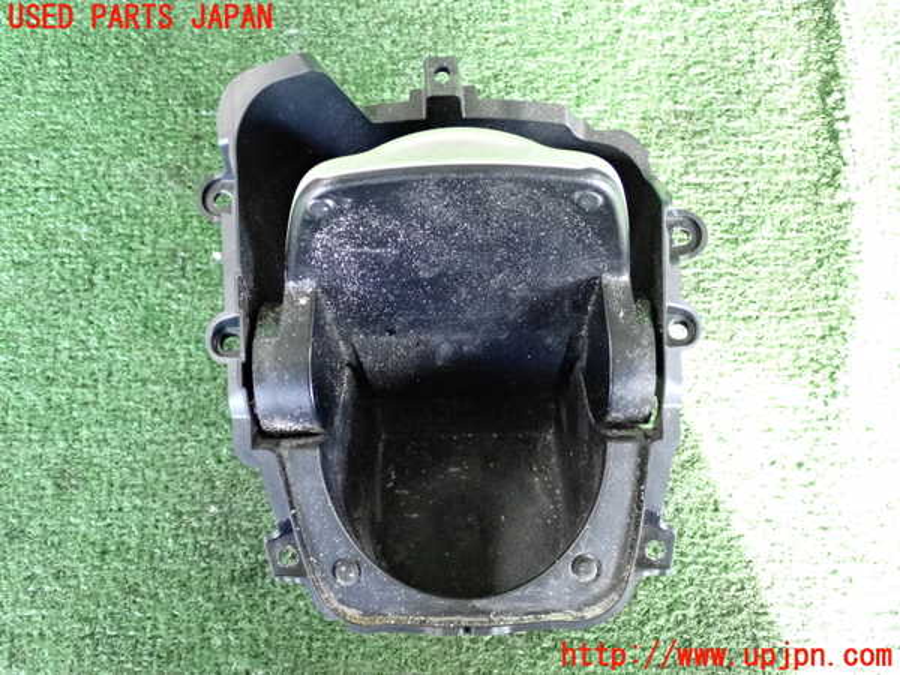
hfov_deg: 49.0
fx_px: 988
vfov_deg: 37.7
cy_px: 338
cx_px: 450
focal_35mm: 38
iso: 2500
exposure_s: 1/125
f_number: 2.7
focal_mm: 6.83
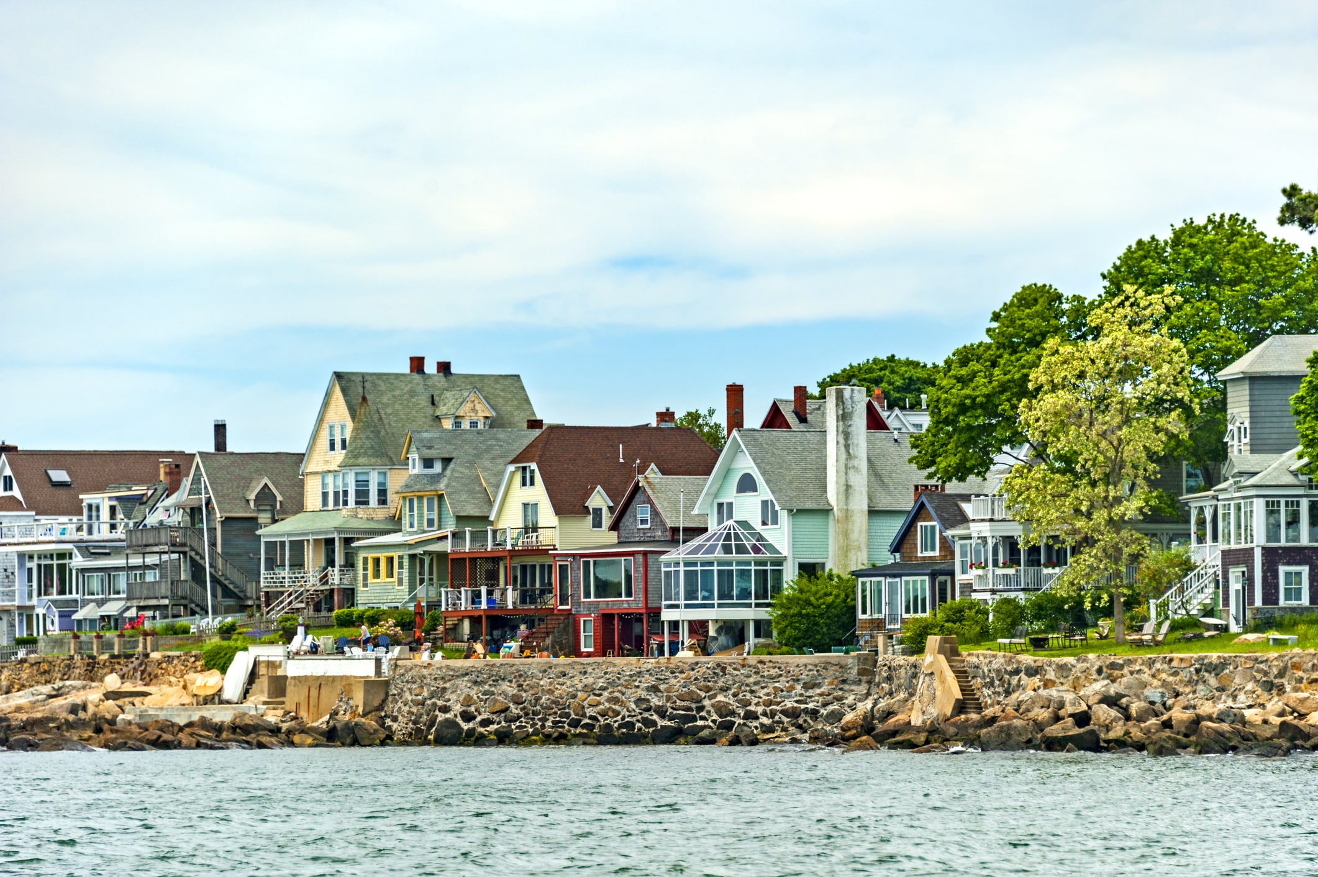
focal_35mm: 180
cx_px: 659
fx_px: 6586
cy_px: 438
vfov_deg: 7.6
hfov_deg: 11.4
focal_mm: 180
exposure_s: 1/1000
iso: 200
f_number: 5.6
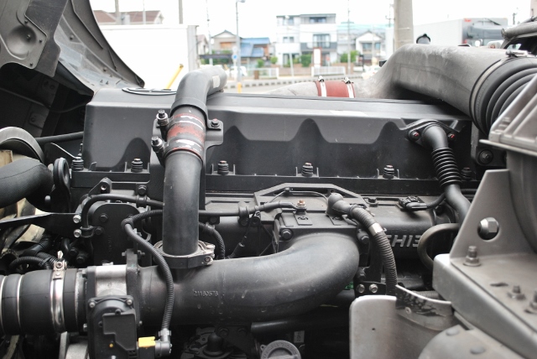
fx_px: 537
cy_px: 180
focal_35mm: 36
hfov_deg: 53.1
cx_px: 268
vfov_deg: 36.9
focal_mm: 24
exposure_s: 1/160
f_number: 4.2
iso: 200
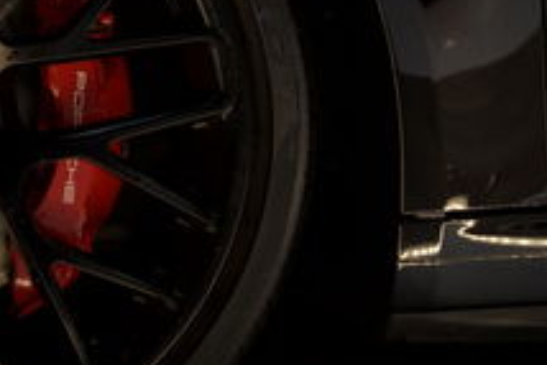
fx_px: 1999
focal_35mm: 132
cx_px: -125
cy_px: -94
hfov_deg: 15.0
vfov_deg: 10.3
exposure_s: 1/80
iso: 640
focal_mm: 36.7
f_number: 2.8
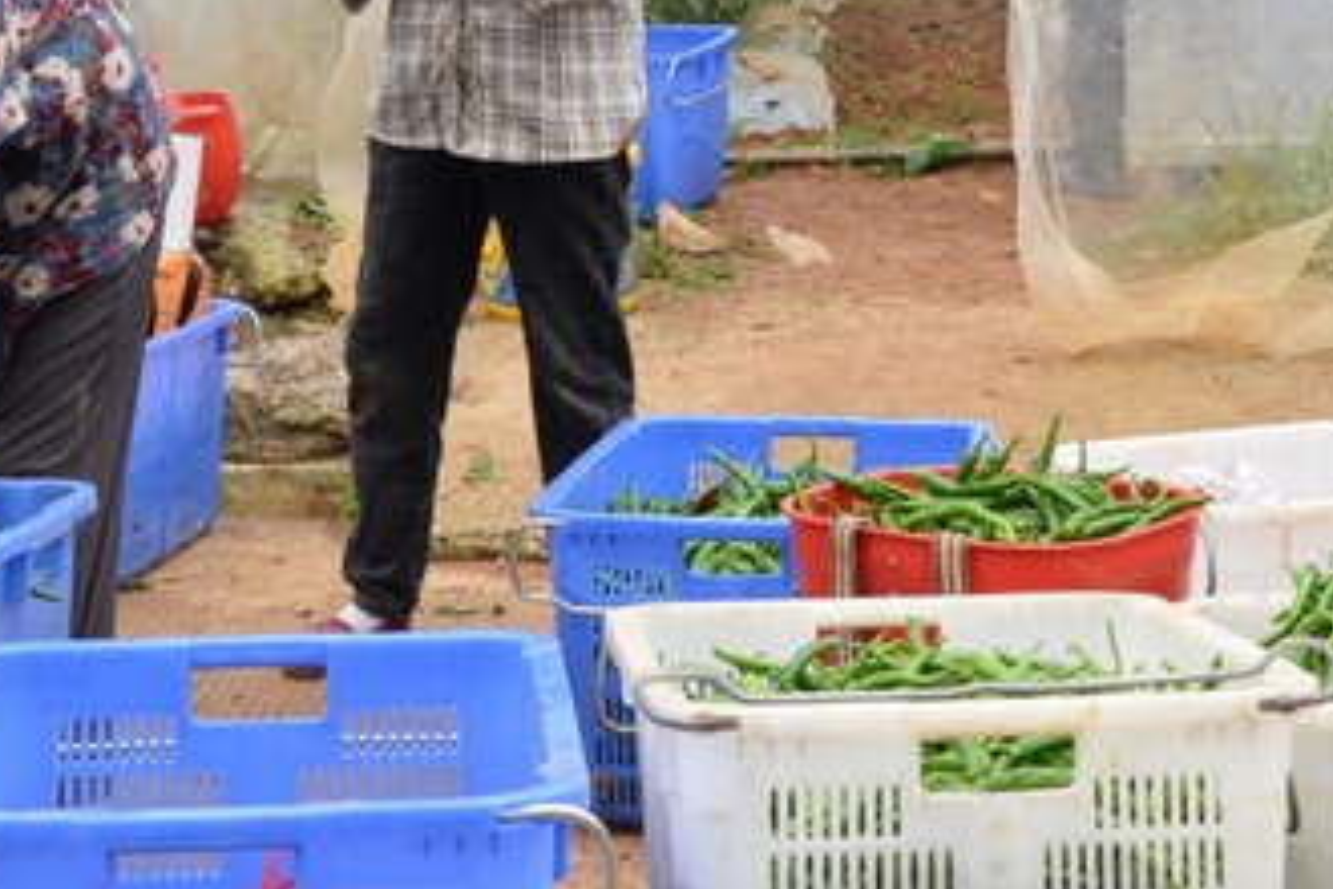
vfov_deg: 14.5
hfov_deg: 22.1
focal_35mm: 92
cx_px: 715
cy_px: -99
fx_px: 3406
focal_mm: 38
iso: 640
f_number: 11
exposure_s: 1/500
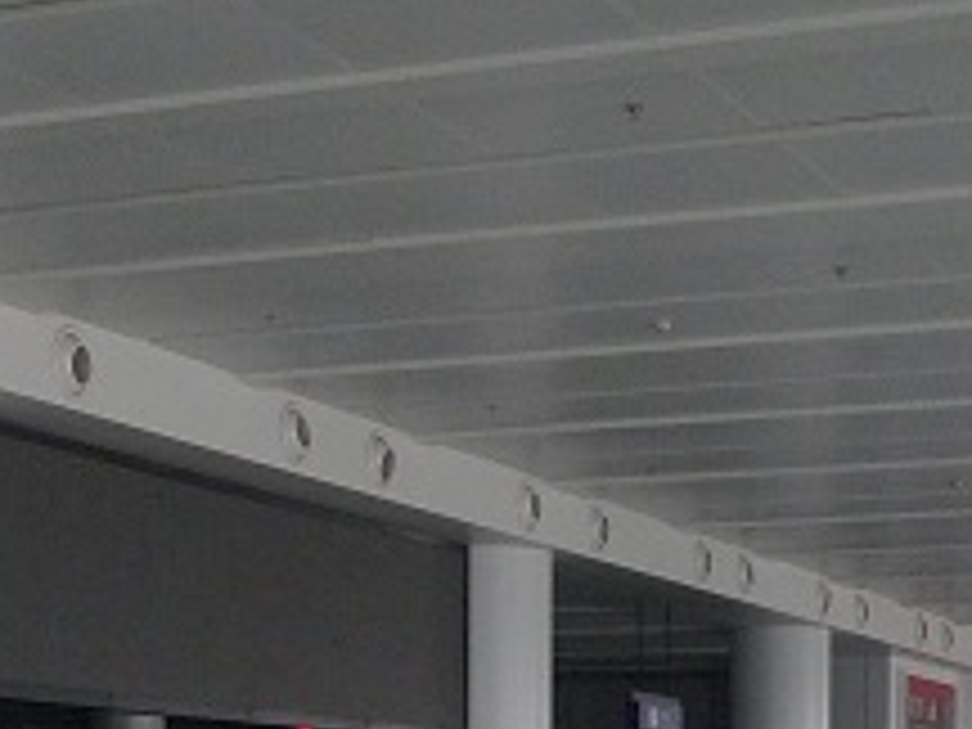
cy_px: 938
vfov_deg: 15.0
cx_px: 484
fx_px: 2639
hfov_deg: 20.9
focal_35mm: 94
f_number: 2.1
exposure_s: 1/15
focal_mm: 5.9
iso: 400
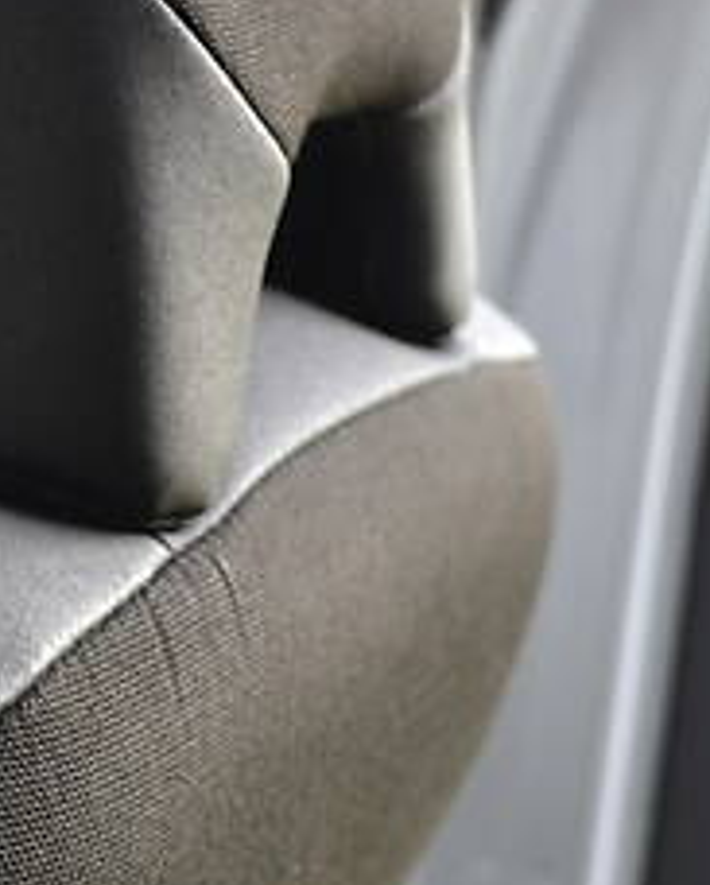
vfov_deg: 12.9
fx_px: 3880
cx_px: -543
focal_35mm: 148
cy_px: 705
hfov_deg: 9.9
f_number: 4.5
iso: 400
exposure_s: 1/50
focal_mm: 30
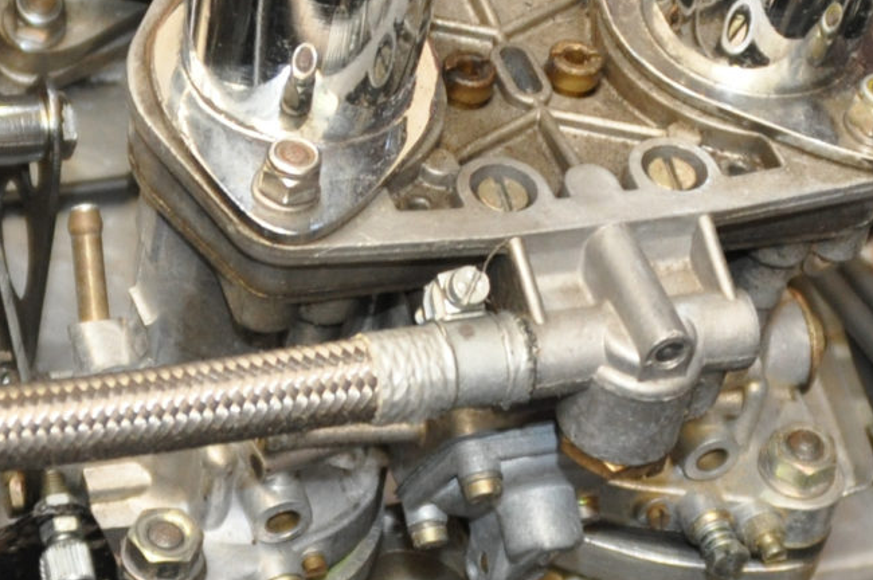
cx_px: 168
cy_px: -91
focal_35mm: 130
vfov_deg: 10.4
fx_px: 3149
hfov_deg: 15.7
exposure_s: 1/80
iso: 800
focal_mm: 22
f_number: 3.5
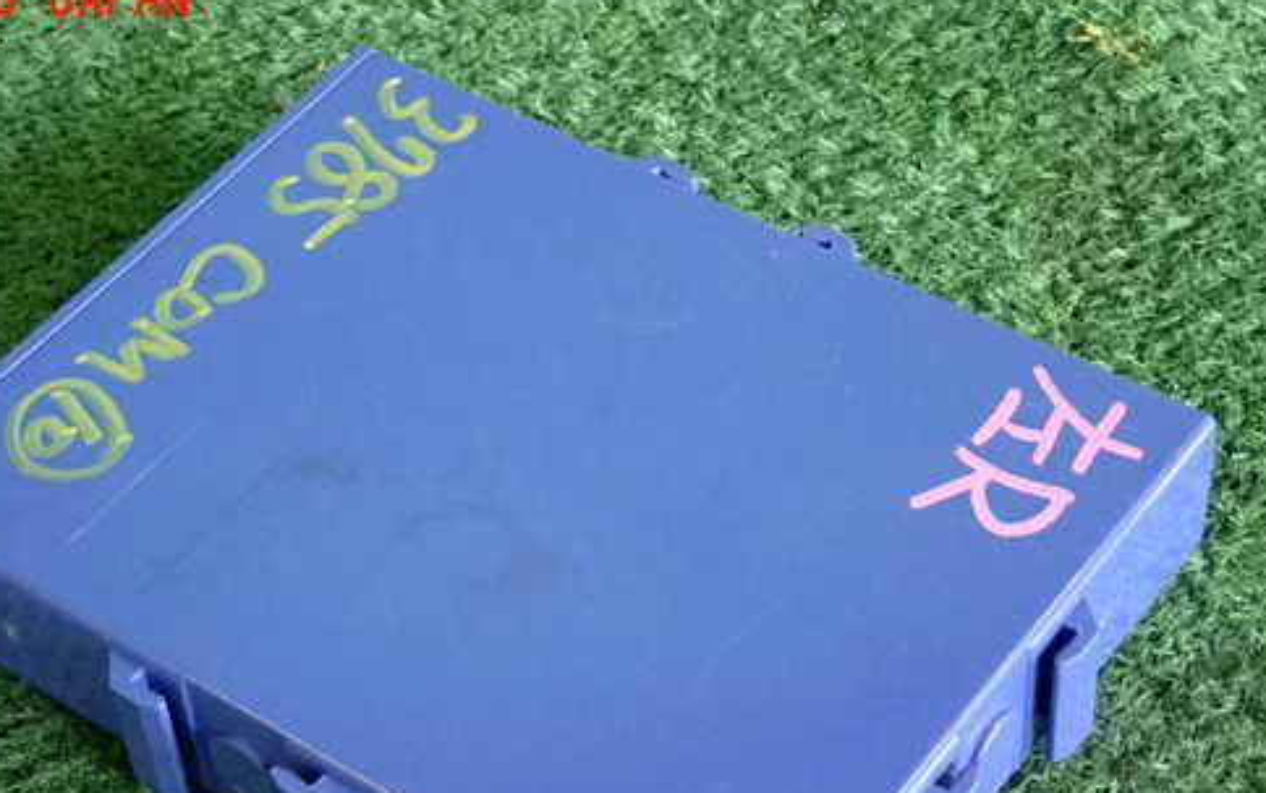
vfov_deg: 14.8
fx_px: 3038
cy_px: 555
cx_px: 500
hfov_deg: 23.5
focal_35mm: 88
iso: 1250
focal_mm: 11.88
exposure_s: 1/125
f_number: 3.8
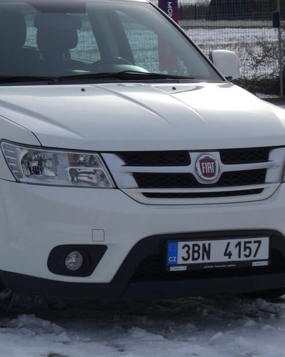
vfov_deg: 12.7
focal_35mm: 152
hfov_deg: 10.1
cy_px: 158
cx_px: 65
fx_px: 1604
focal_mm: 16.6
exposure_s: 1/400
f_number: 5.6
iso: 80
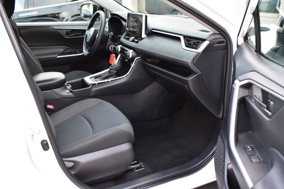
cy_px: 94
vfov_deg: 36.8
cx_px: 142
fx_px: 284
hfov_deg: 53.2
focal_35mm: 36
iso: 800
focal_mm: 24
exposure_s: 1/15
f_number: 6.3
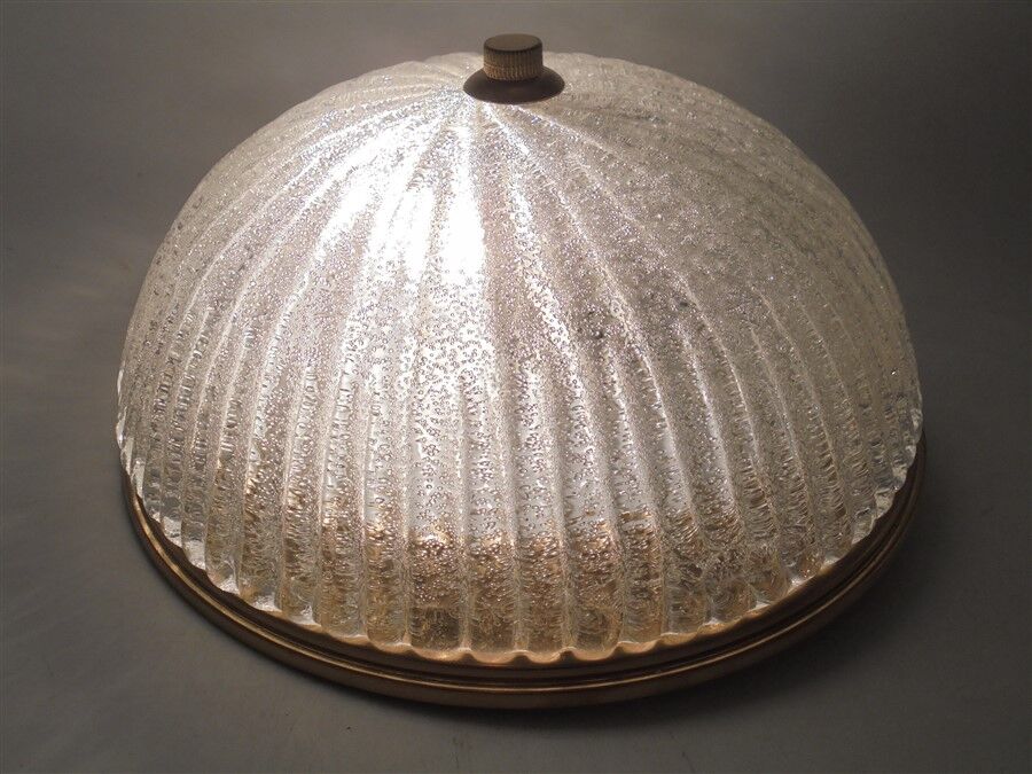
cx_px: 516
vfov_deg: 37.7
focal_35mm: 38
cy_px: 387
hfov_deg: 49.0
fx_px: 1133
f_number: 4.2
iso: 100
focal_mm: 6.9
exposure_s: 1/250
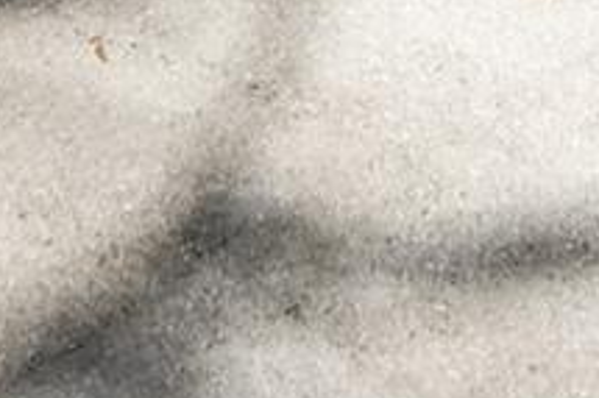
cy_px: -974
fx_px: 1978
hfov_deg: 17.2
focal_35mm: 119
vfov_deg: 8.5
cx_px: 384
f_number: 8
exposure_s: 1/30
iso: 250
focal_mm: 16
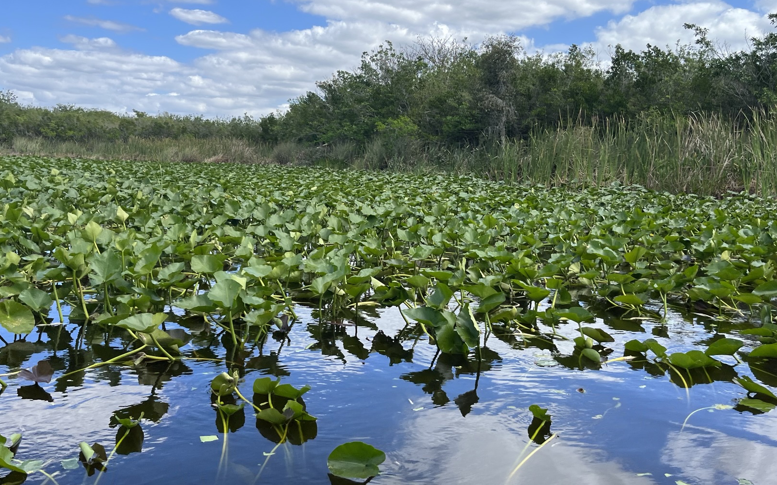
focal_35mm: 35
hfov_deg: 55.3
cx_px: 399
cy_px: 249
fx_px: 741
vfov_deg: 36.3
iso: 50
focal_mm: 5.1
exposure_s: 1/2463
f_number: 1.6
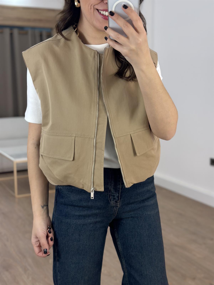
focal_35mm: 48
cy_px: 142
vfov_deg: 39.7
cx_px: 107
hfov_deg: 30.3
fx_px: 396
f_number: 1.78
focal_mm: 6.86
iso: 80
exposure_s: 1/269
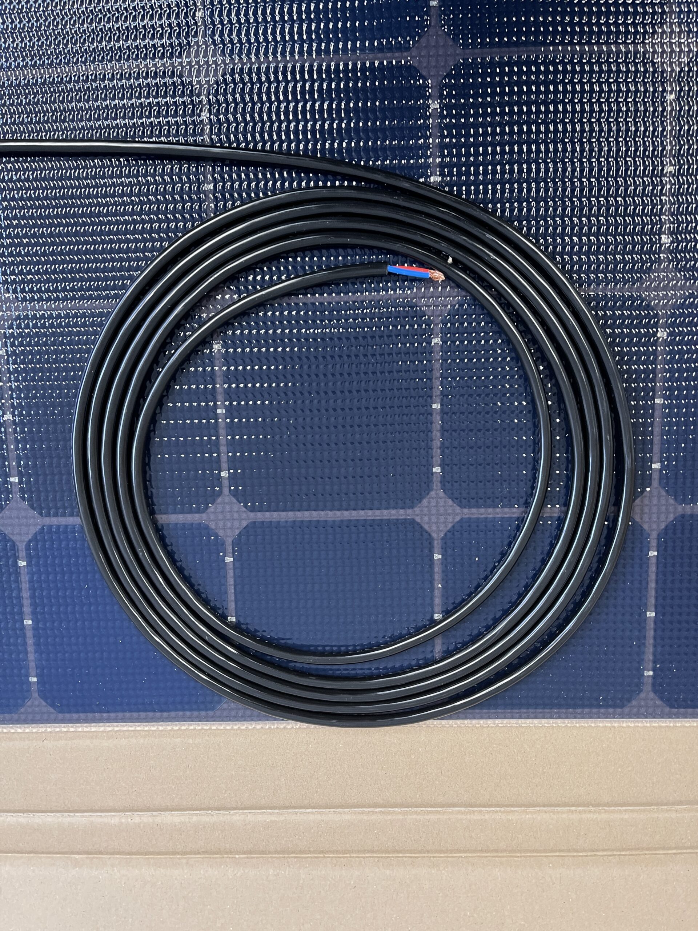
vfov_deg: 67.3
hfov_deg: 53.1
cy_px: 466
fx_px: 699
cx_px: 349
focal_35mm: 26
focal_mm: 5.1
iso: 160
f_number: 1.6
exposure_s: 1/50
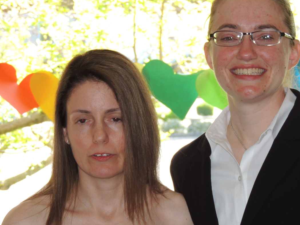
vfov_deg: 8.4
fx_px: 1533
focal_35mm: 177
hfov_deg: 11.2
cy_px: 116
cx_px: 178
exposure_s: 1/60
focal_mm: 25.8
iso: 200
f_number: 4.4
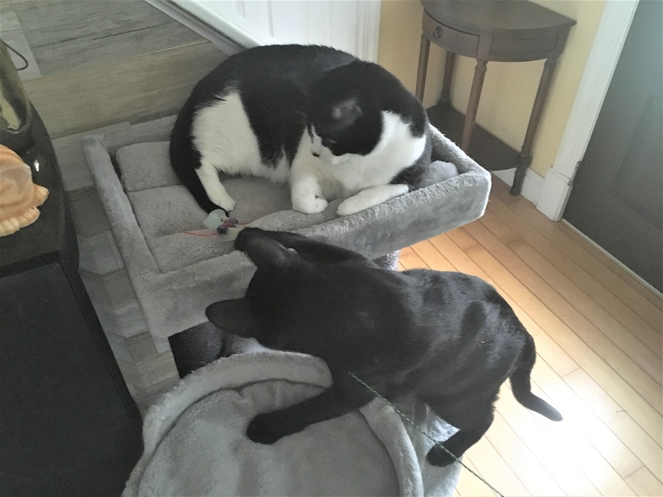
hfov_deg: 61.7
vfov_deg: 48.2
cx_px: 332
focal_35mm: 29
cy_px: 248
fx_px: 555
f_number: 2.2
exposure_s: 1/15
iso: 320
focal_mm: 4.15
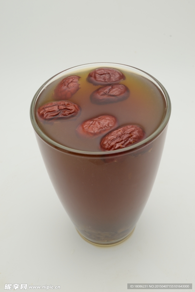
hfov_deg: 29.9
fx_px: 365
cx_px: 98
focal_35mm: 45
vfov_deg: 43.6
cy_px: 146
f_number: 16
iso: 100
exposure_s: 1/15
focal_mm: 30
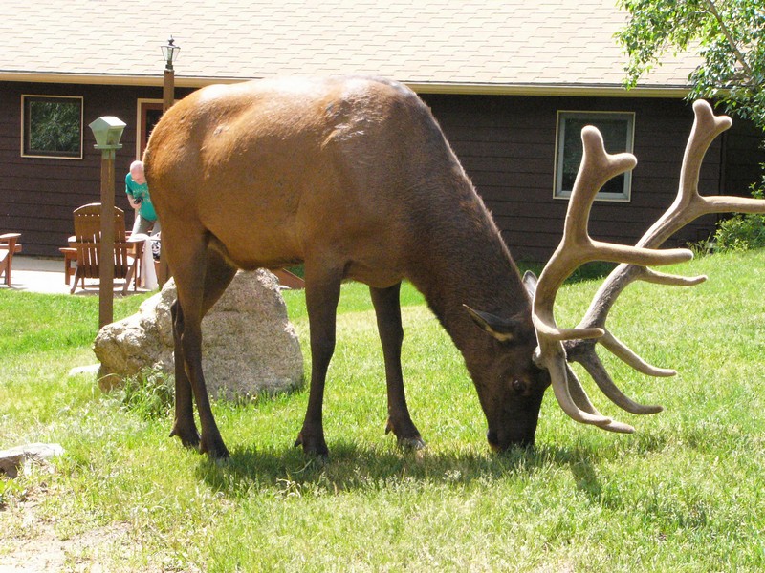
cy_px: 286
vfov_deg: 17.8
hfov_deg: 23.6
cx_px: 382
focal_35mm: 83
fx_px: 1834
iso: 400
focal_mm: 13.8
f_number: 5.6
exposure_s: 1/640
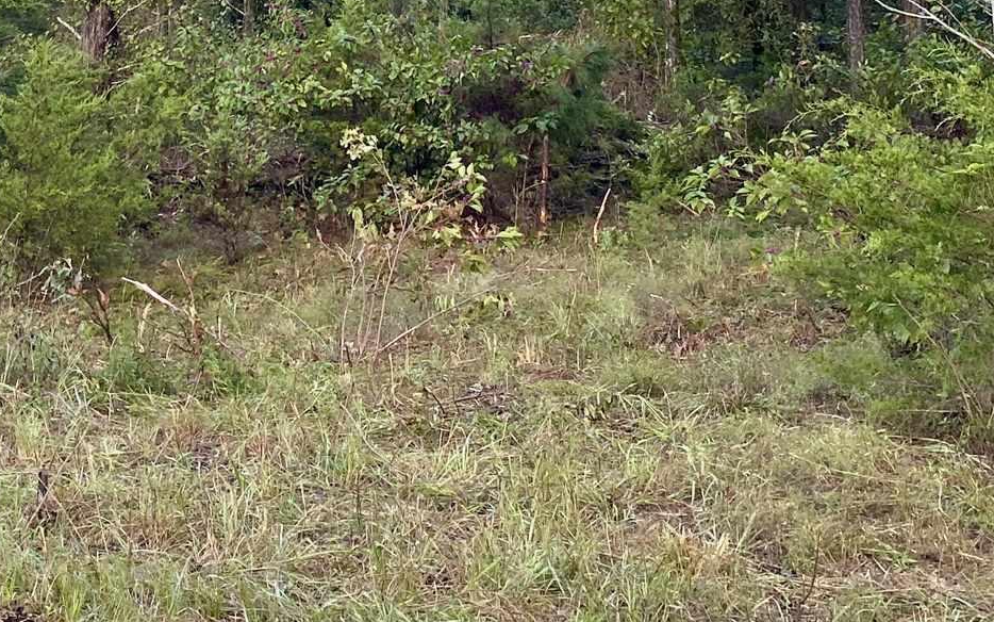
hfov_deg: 30.0
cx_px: 347
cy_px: -212
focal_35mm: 68
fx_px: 1842
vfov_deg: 17.8
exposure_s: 1/165
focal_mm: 4.25
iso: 32
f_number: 1.8
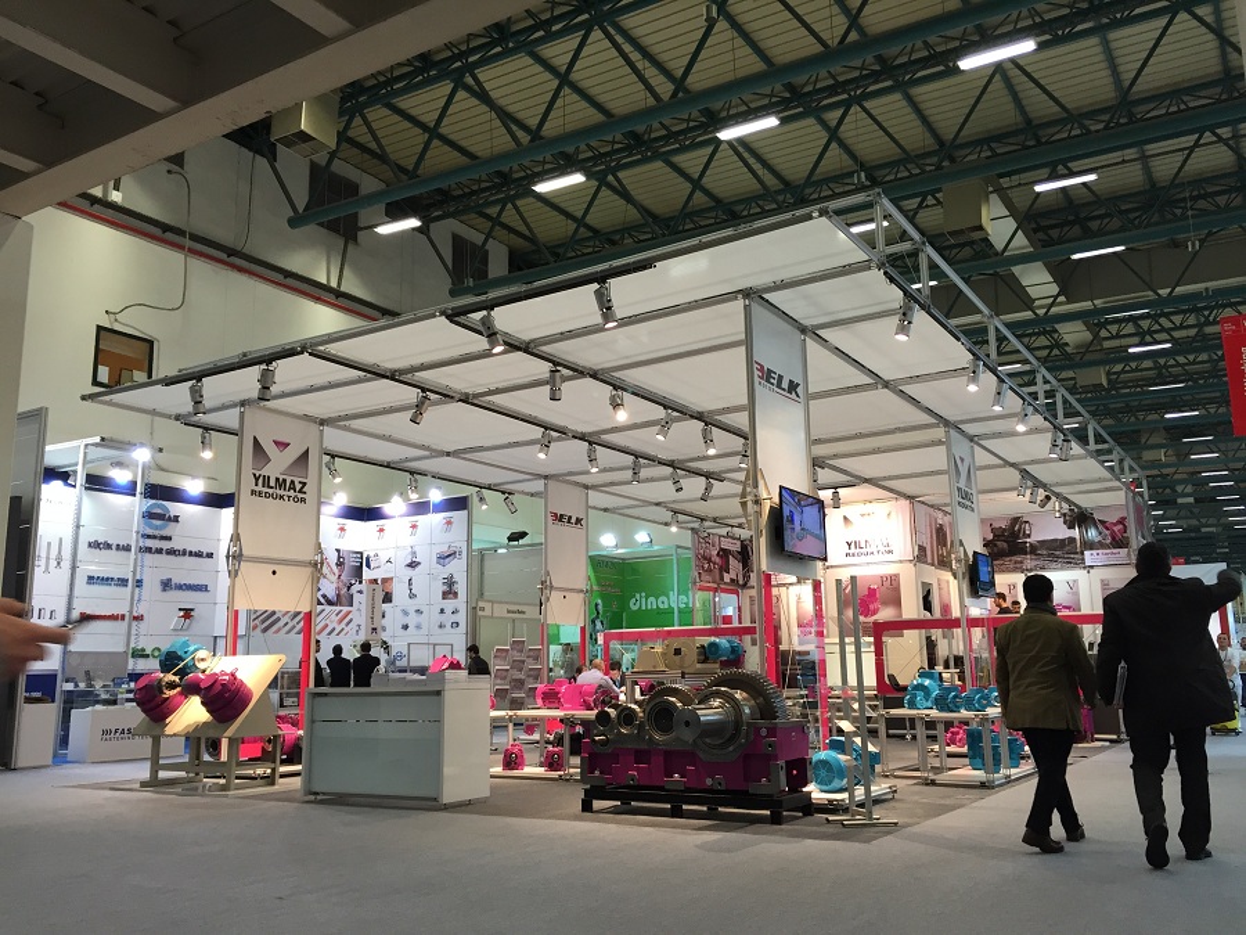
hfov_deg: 61.7
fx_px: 1044
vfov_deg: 48.2
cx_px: 623
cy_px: 468
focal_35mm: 29
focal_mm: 4.15
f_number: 2.2
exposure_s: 1/30
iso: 32
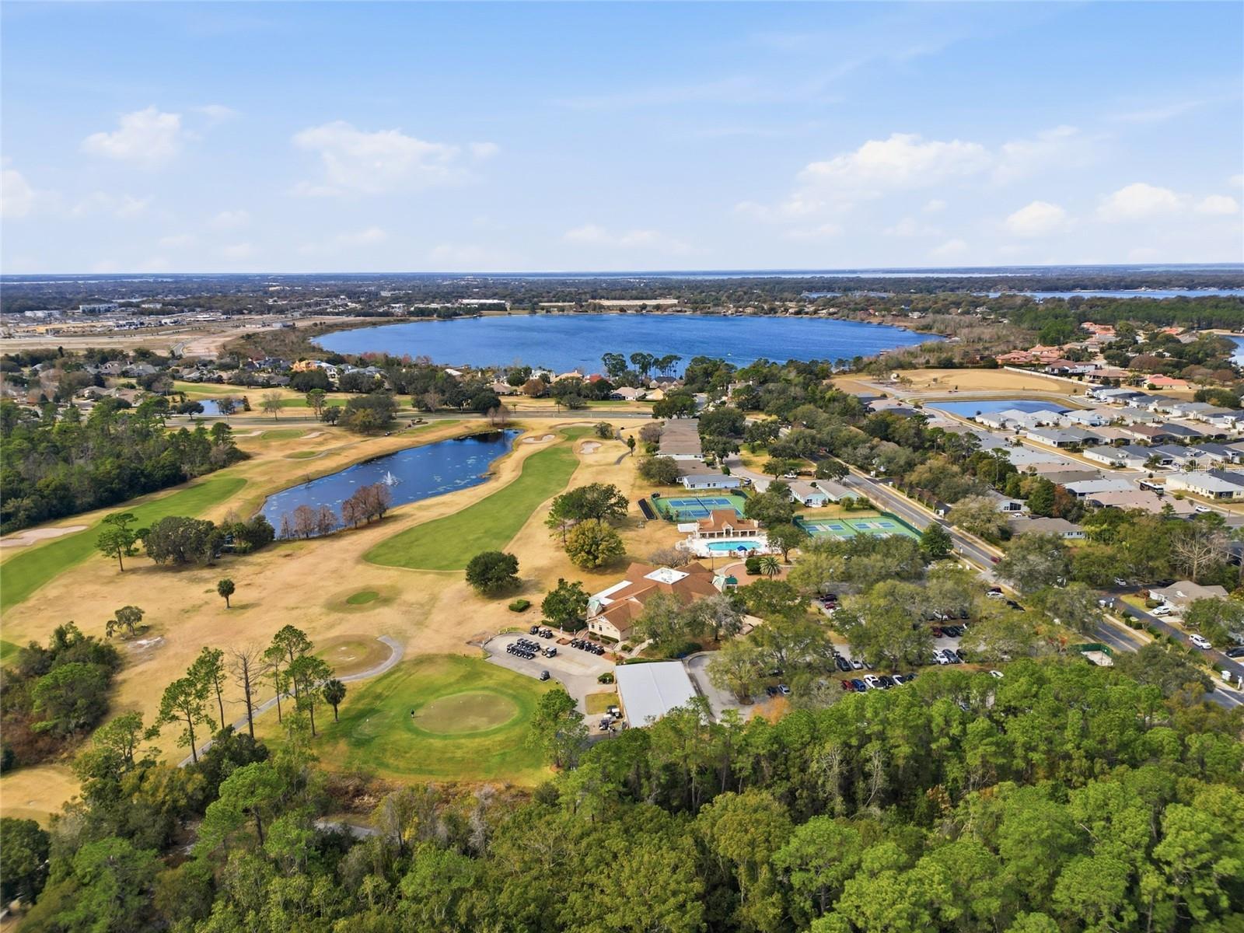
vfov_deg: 56.8
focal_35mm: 24
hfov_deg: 71.6
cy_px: 466
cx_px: 622
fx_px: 862
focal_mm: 6.7
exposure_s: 1/400
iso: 100
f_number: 1.7
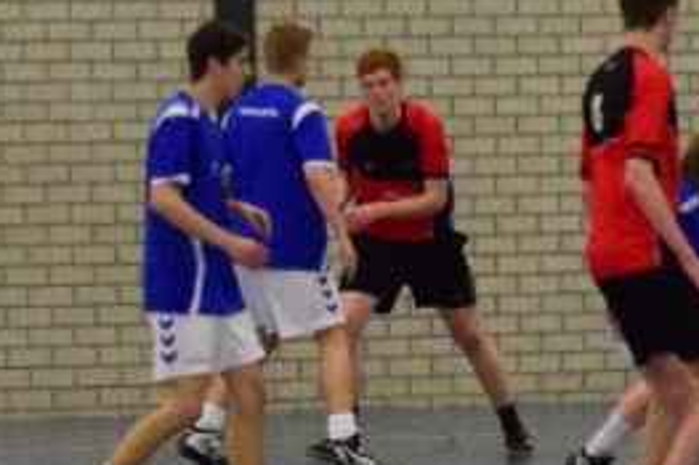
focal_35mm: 367
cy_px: 134
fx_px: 7126
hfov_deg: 5.6
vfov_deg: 3.7
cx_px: 650
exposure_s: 1/250
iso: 5000
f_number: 8
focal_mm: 55
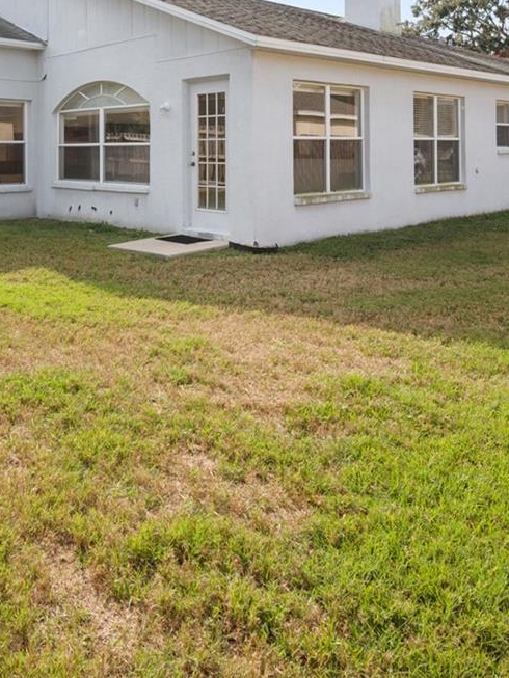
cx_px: 128
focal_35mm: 33
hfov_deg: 41.7
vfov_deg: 52.6
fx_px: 647
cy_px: 161
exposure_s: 1/125
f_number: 6.3
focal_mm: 14
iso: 250
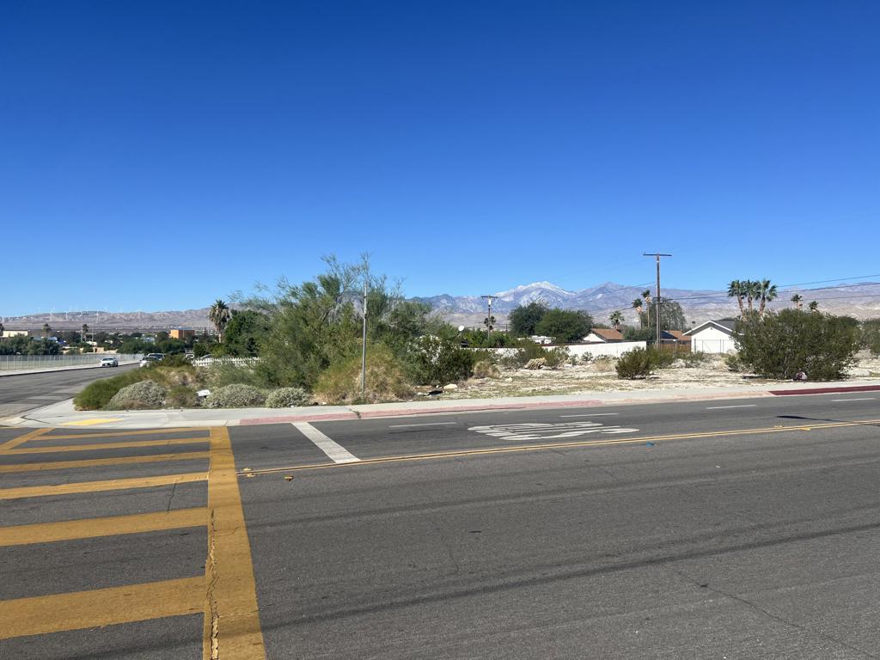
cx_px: 440
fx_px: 661
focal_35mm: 26
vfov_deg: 53.1
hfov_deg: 67.3
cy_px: 330
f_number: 1.5
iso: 50
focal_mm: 5.7
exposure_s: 1/6579
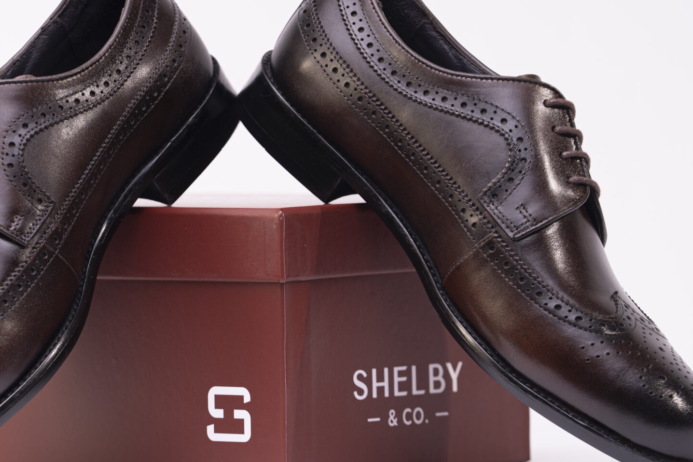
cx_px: 219
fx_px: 6794
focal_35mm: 353
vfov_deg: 3.9
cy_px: 250
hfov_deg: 5.8
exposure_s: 1/100
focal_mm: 198
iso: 100
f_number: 5
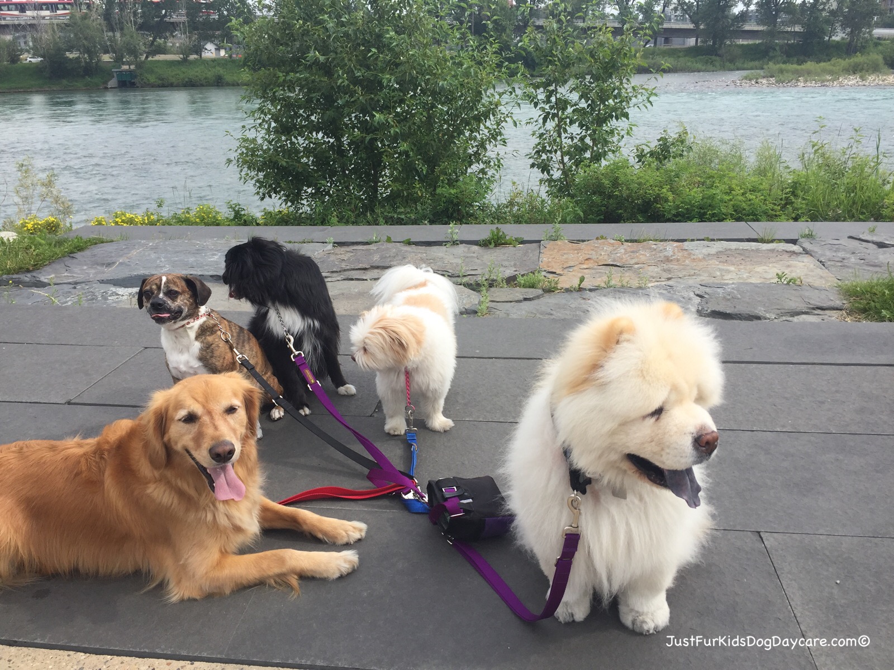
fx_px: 749
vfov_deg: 48.2
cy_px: 335
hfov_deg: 61.7
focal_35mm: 29
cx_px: 447
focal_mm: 4.15
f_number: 2.2
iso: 32
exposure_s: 1/1364
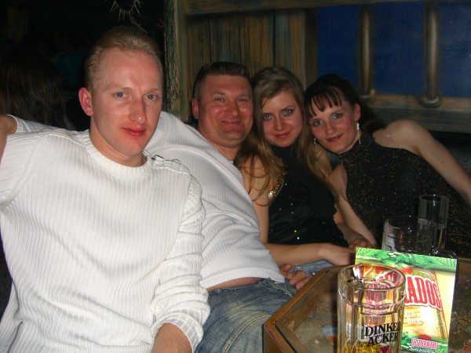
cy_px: 176
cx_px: 236
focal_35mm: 38
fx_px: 517
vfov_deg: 37.7
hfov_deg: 49.0
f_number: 2.8
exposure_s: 1/60
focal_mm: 7.9
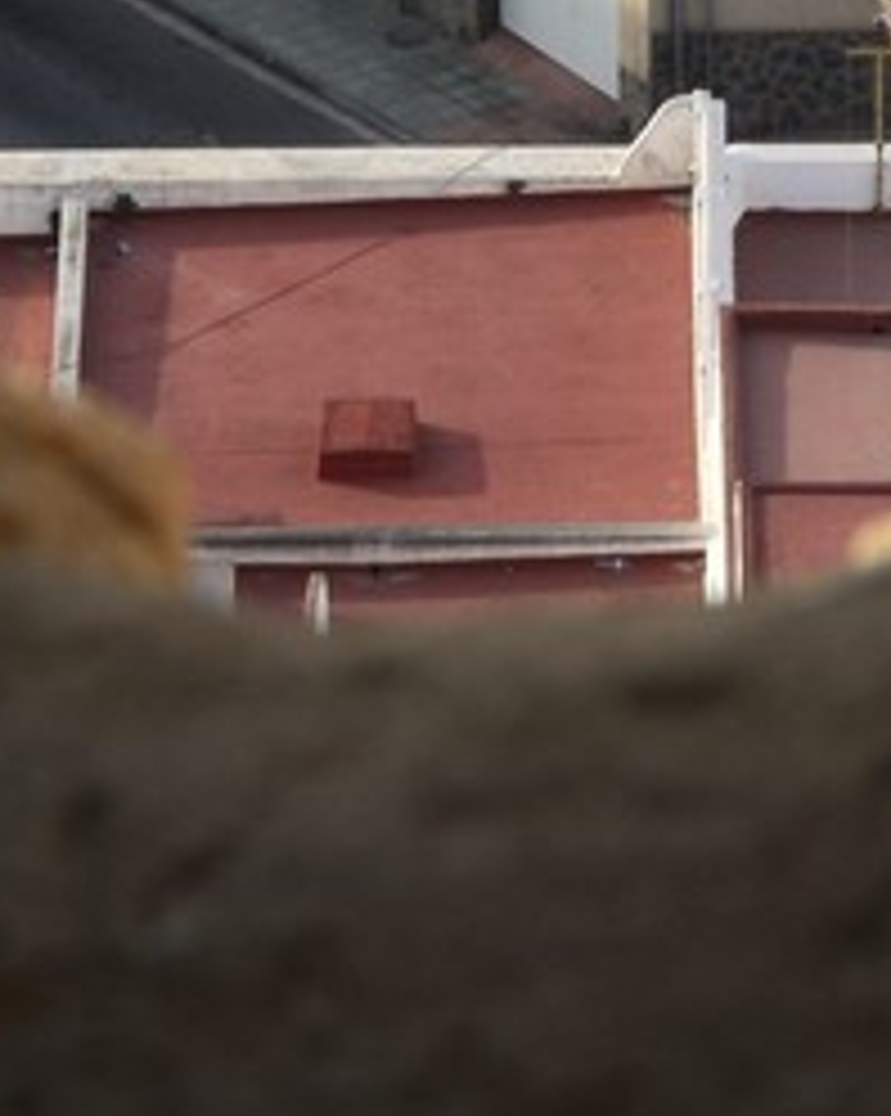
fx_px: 13201
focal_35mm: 400
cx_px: 387
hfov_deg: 3.9
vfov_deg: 4.6
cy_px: -2421
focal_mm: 66
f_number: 16
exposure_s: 1/60
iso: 200
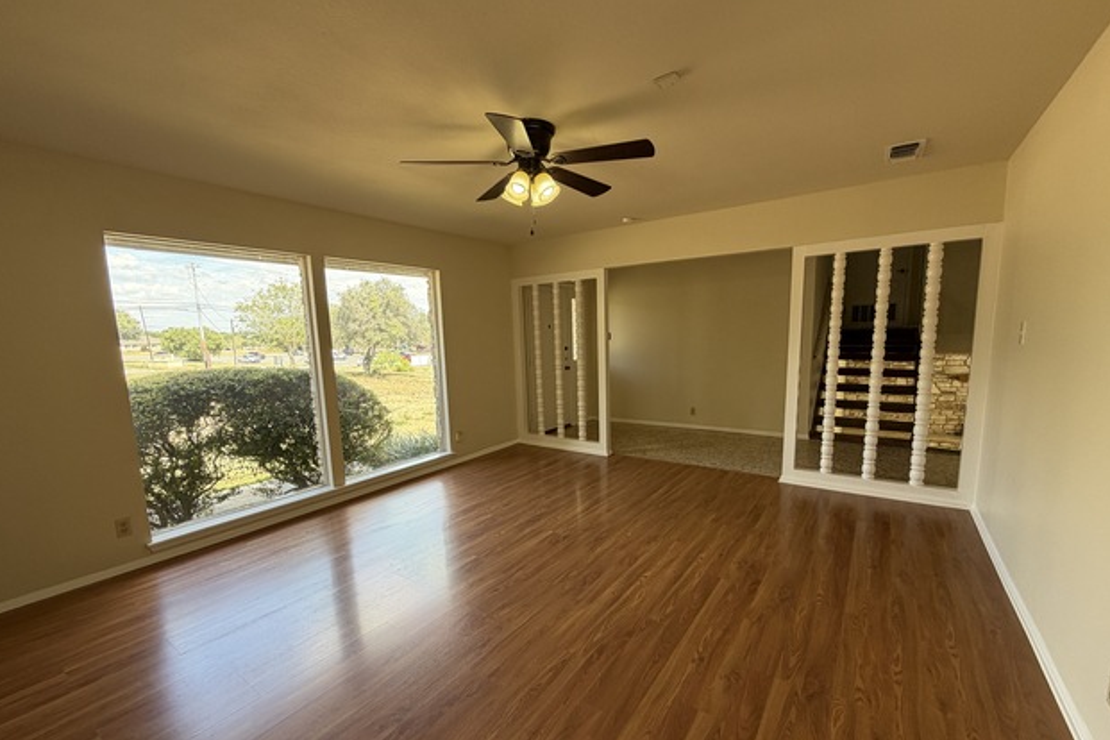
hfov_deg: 100.4
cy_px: 399
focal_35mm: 15
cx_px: 559
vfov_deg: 77.2
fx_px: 462
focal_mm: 2.22
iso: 80
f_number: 2.2
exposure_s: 1/121
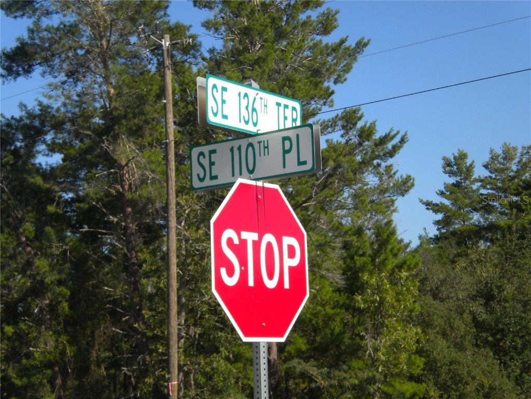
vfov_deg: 18.7
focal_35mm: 79
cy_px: 200
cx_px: 266
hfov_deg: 24.7
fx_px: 1212
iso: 80
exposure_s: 1/242
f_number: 7.2
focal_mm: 14.3
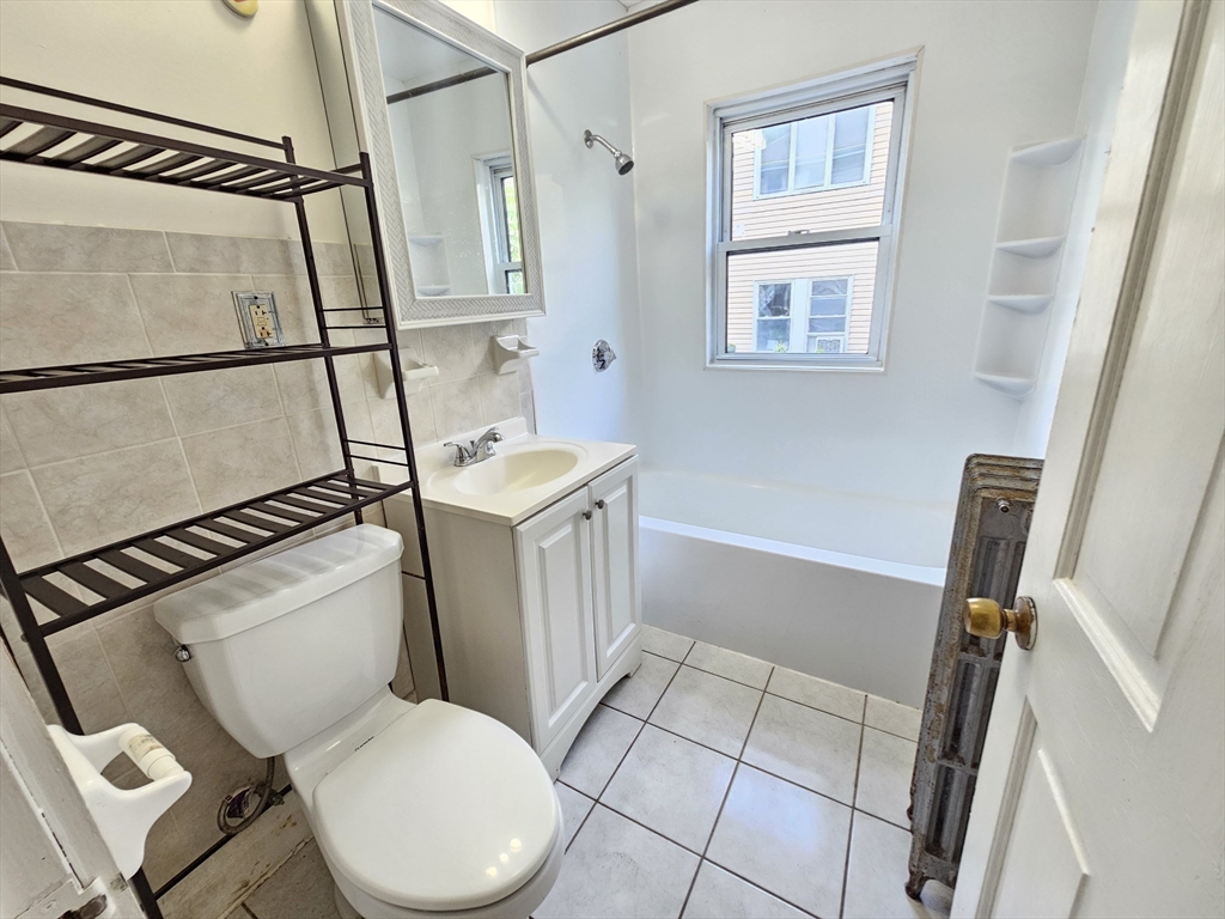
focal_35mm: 13
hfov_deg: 106.2
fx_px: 460
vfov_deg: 89.9
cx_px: 612
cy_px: 460
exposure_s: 1/60
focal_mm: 2.2
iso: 200
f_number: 2.2
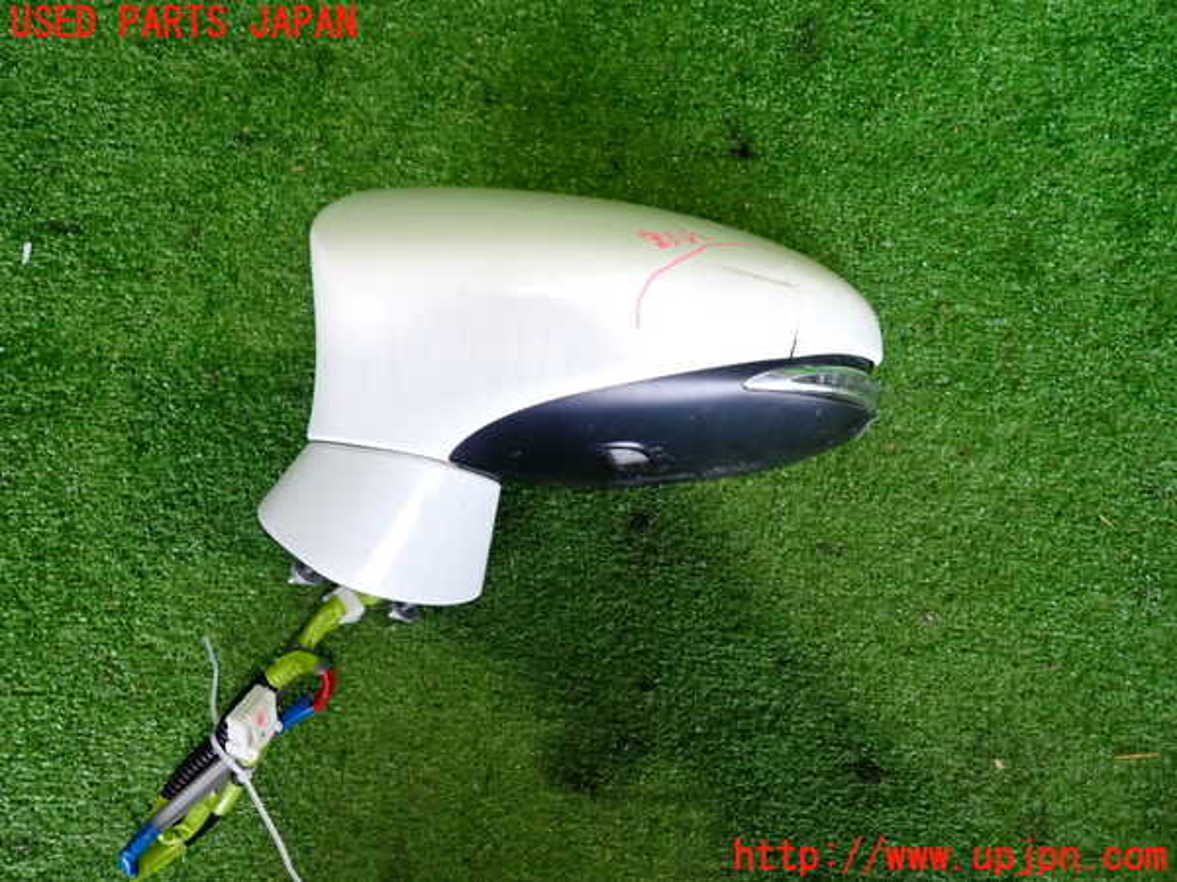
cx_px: 588
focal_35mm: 25
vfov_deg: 54.9
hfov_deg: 69.4
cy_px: 441
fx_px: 850
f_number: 2
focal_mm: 4.5
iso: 320
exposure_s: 1/30
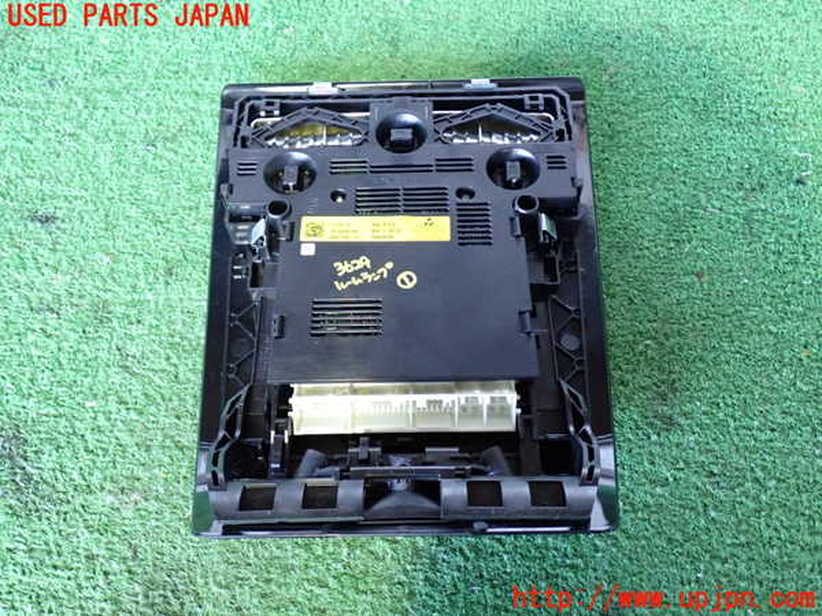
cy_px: 308
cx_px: 411
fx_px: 760
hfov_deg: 56.8
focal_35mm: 32
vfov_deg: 44.2
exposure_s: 1/30
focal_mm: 5.79
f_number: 2.4
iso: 800
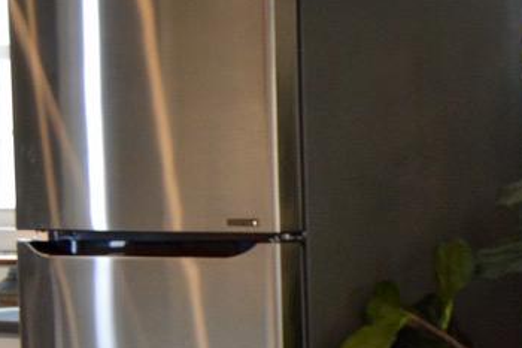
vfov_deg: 8.5
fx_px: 2290
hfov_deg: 11.2
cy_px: 486
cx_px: 1187
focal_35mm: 158
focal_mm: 18
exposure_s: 1/80
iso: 400
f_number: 4.5
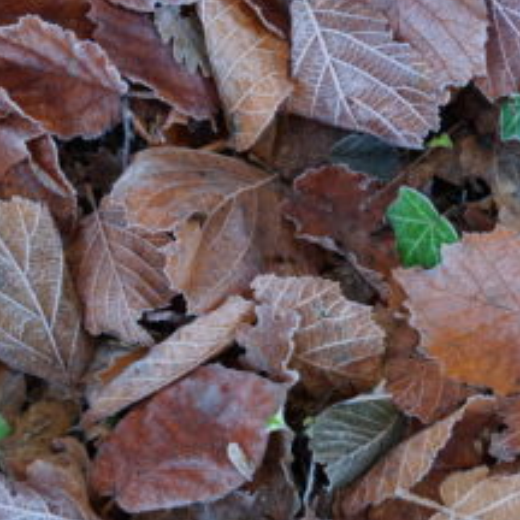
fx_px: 2464
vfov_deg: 12.0
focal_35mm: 145
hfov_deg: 12.0
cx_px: 333
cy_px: 303
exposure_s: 1/100
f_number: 5.6
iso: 640
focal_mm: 55
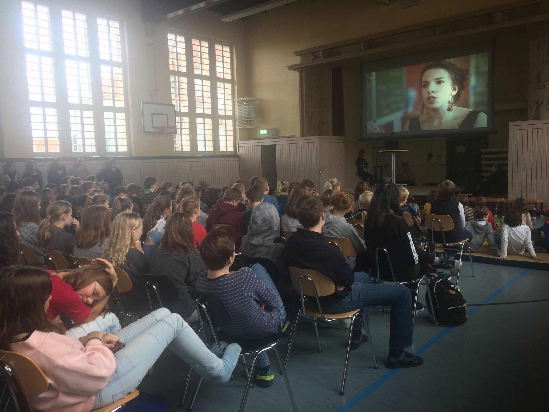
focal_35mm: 29
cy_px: 206
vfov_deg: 48.2
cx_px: 274
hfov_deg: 61.7
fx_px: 460
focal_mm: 4.15
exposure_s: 1/33
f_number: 2.2
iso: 64
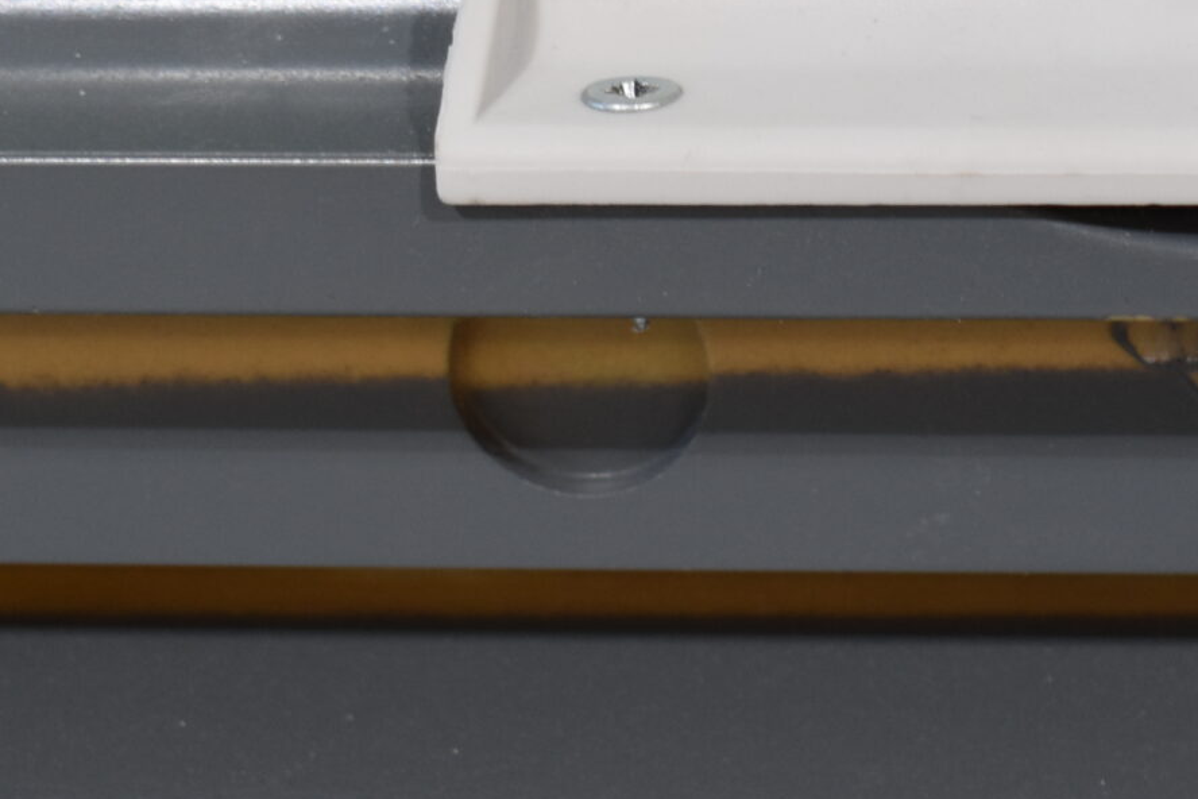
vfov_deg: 10.8
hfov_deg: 15.9
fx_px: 4174
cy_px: -20
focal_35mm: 125
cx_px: 1284
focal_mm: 29
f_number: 6.3
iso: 400
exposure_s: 1/60
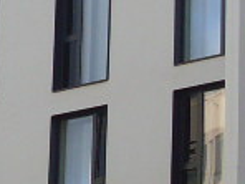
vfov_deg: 5.6
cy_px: 53
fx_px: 1861
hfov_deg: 7.5
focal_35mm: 263
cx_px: -7
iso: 80
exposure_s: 1/125
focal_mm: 6.3
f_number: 7.7
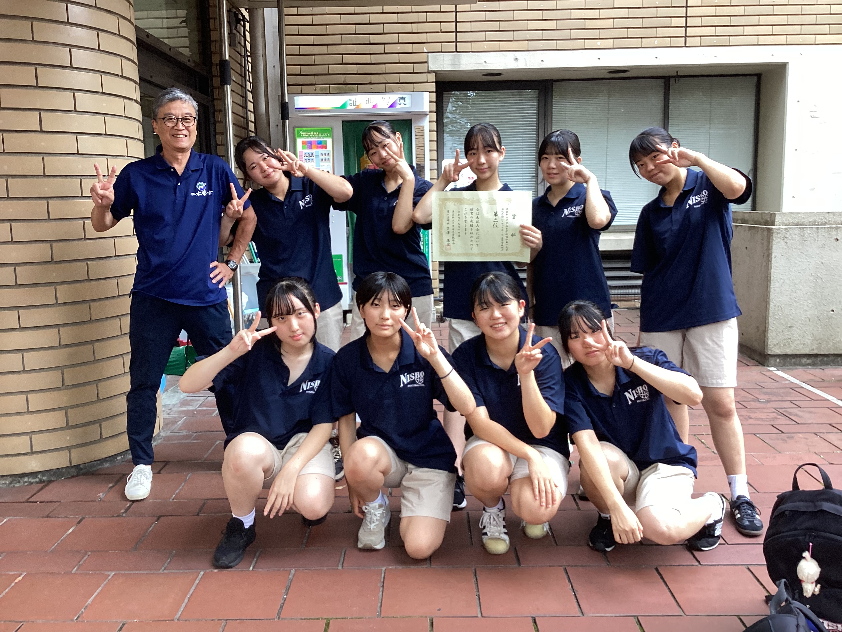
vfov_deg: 45.4
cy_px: 316
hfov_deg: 58.4
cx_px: 421
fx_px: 754
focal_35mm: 31
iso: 80
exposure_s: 1/100
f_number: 2.4
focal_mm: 3.3
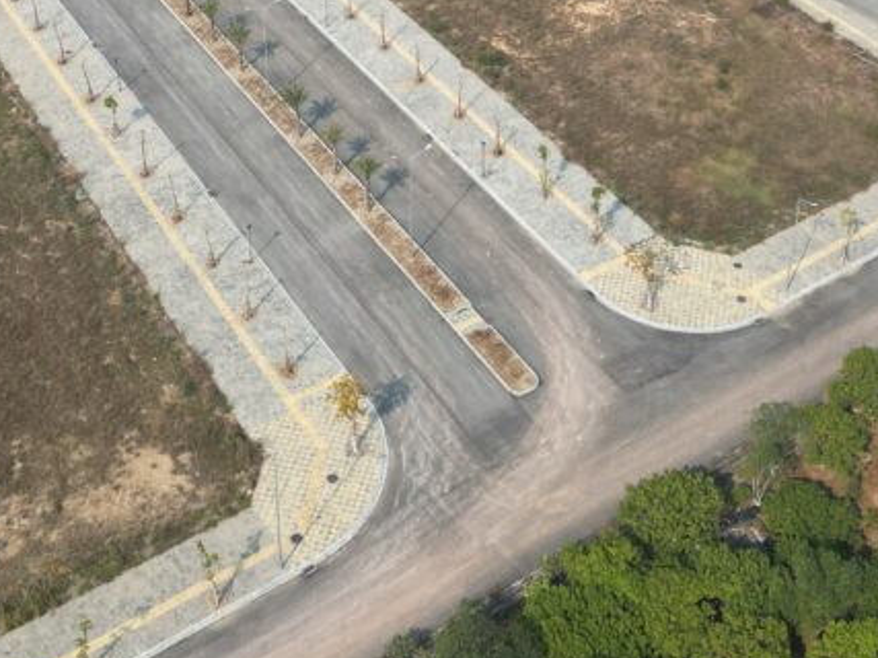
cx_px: 414
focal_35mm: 60
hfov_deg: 32.2
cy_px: -39
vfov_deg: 23.1
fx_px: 1521
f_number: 1.7
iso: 110
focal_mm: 6.72
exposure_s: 1/2500
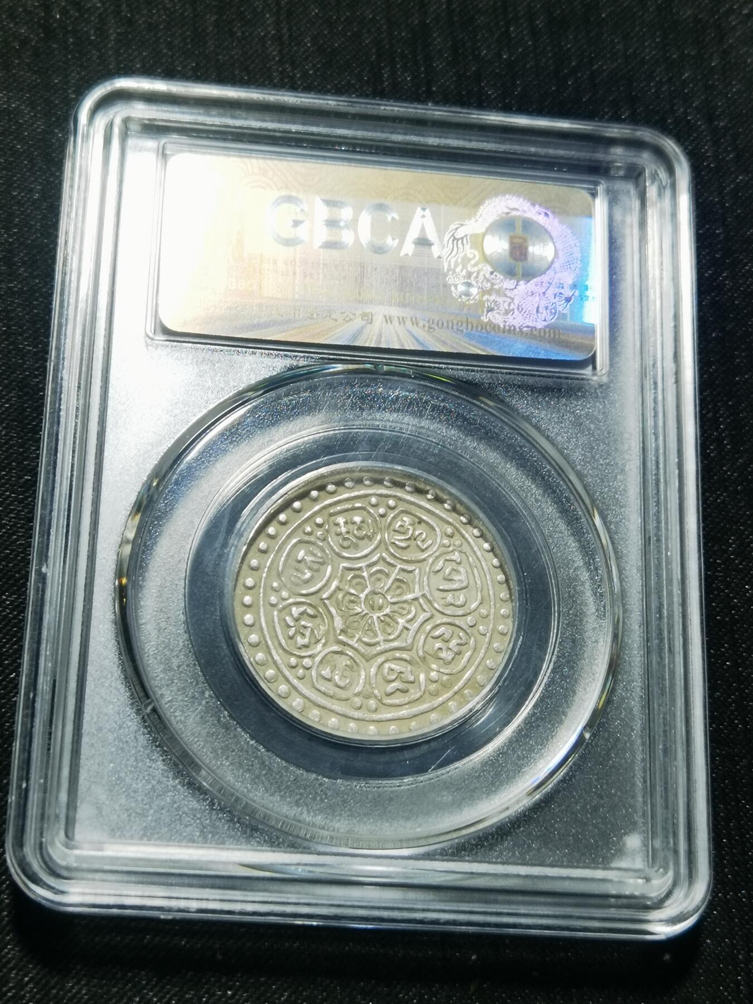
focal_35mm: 64
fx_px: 1856
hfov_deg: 22.9
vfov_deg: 30.3
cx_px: 376
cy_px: 502
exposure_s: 1/100
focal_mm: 6.67
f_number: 1.9
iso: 80
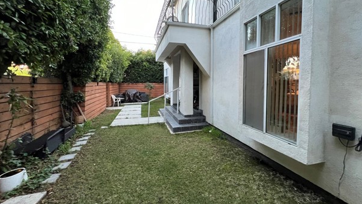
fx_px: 144
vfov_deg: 70.3
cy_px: 90
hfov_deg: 102.9
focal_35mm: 15
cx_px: 188
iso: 250
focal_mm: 1.57
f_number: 1.8
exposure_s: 1/81
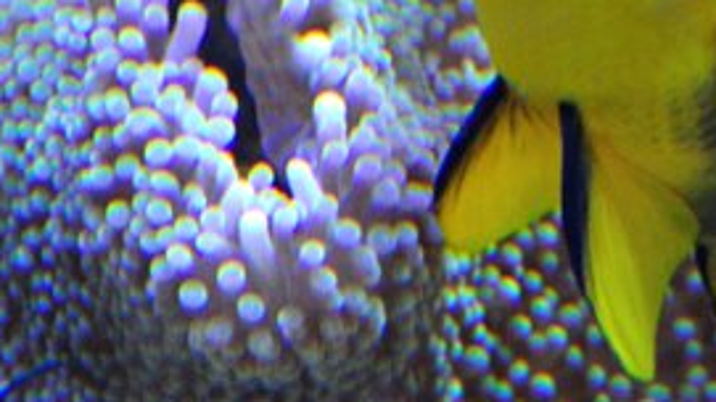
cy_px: -74
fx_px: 17474
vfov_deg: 1.3
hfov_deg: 2.3
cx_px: 909
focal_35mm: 921
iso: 800
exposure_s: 1/40
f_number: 5.6
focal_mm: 110
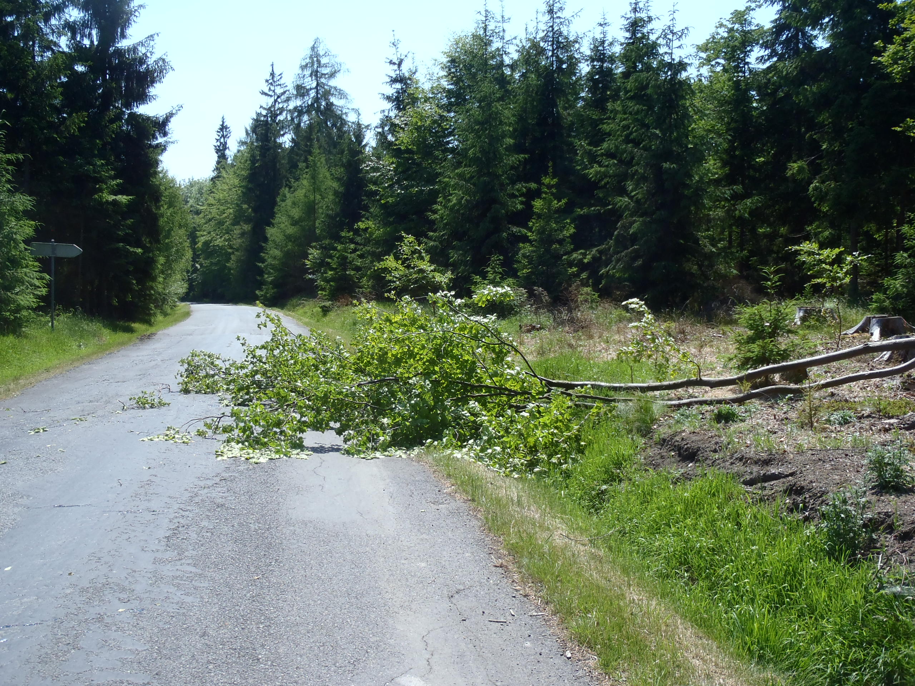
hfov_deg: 49.0
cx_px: 458
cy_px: 343
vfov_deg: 37.7
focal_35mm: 38
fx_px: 1004
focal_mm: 6.83
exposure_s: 1/80
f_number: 13
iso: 125
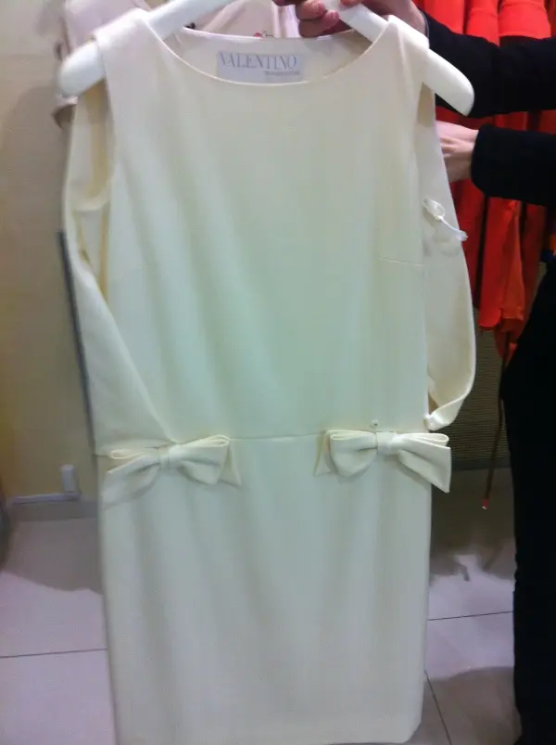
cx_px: 278
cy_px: 372
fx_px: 751
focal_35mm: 35
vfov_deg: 52.7
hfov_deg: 40.6
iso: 100
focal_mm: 3.85
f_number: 2.8
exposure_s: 1/17
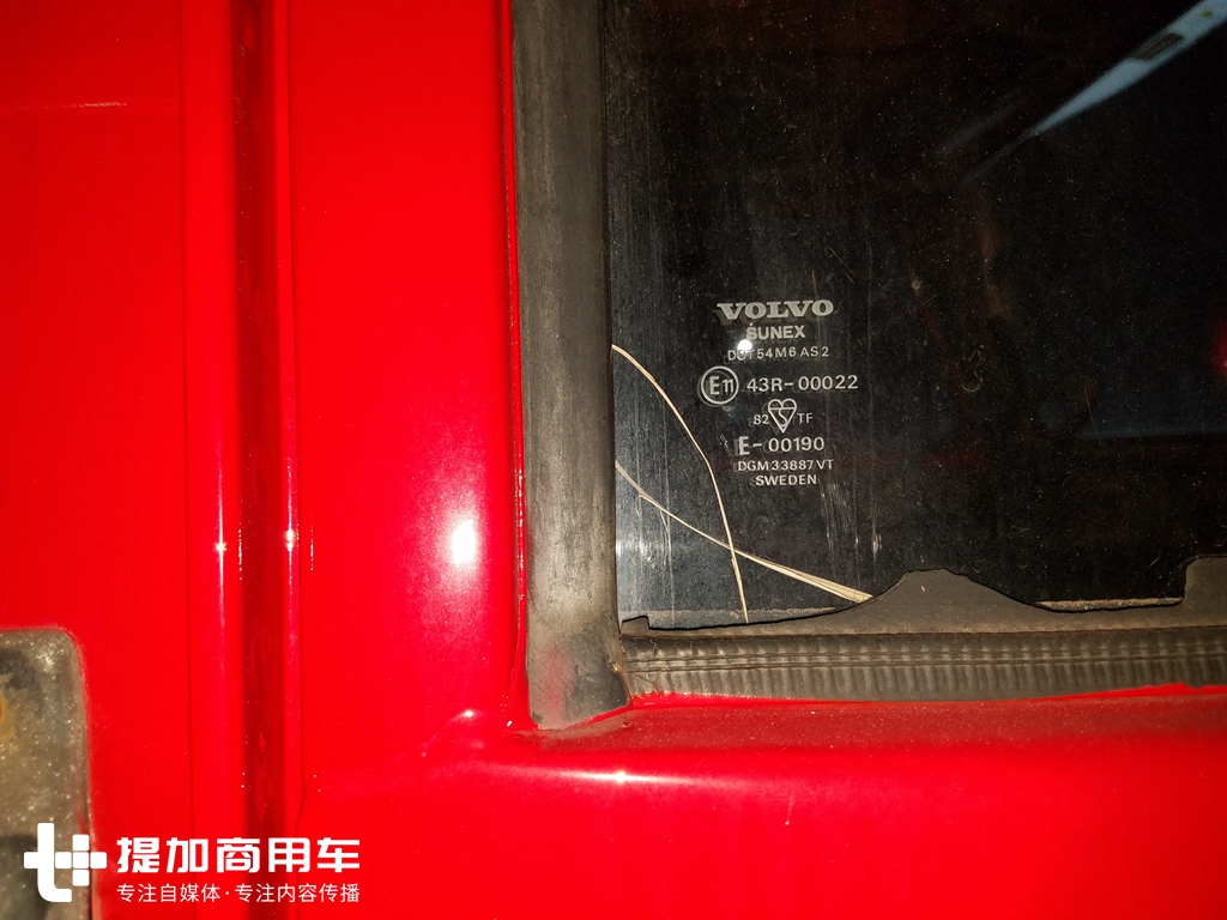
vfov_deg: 53.1
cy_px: 460
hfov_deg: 67.3
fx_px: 922
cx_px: 614
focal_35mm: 26
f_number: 1.7
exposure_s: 1/74
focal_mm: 4.2
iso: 50
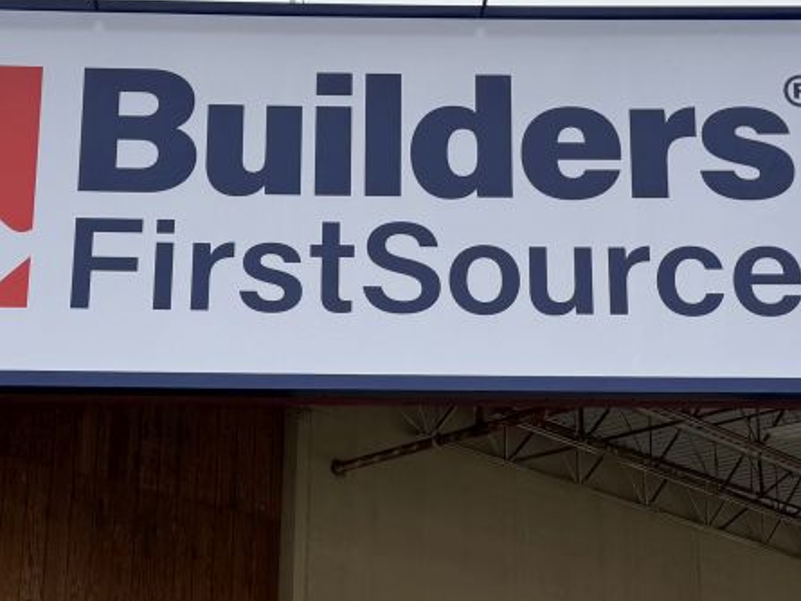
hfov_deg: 28.1
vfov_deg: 21.2
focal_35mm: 69
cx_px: 373
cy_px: 441
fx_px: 1597
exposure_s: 1/544
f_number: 1.78
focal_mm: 6.76
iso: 80
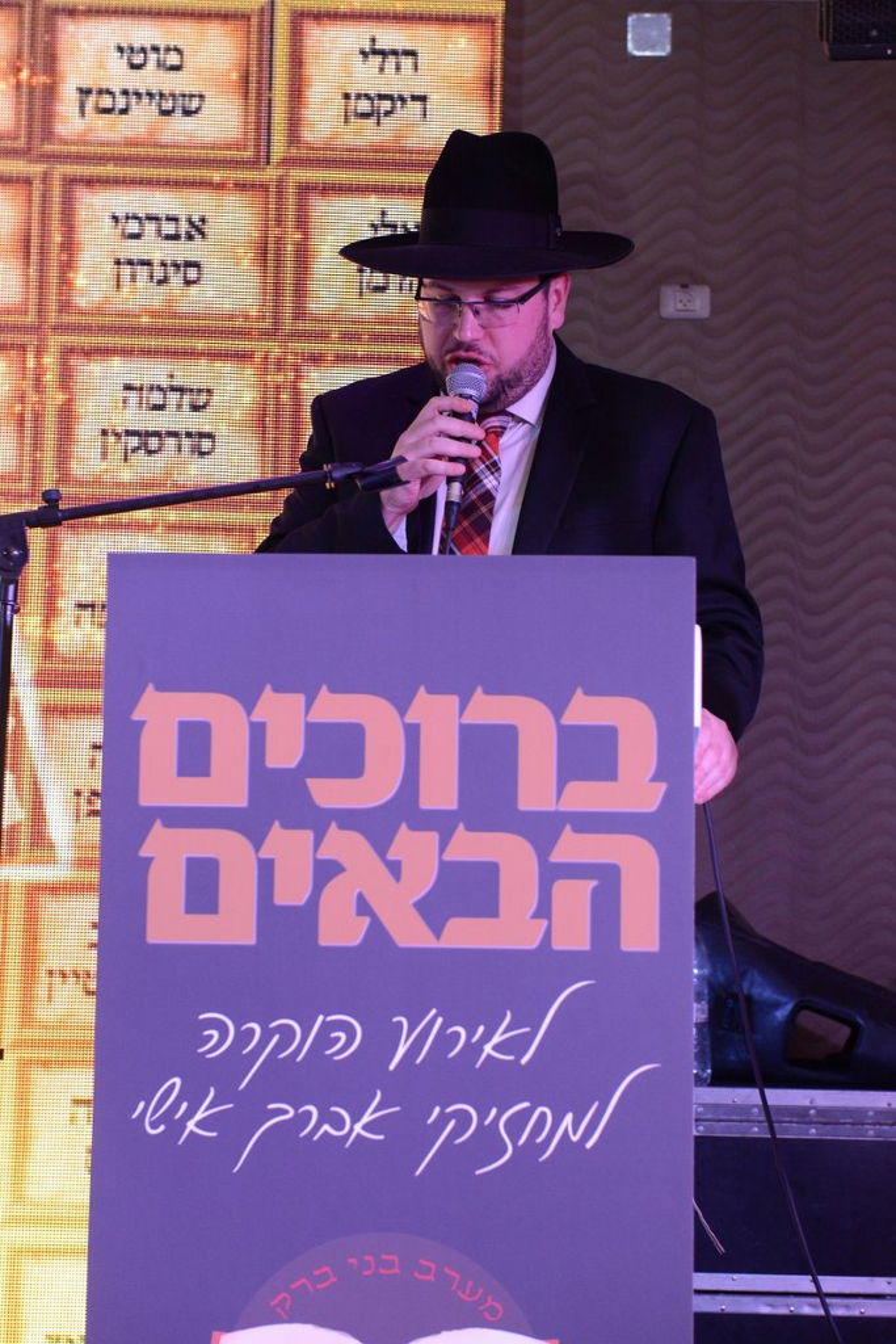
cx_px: 448
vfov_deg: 32.4
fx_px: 2314
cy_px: 672
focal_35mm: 62
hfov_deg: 21.9
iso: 2500
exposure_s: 1/100
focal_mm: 62
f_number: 6.3
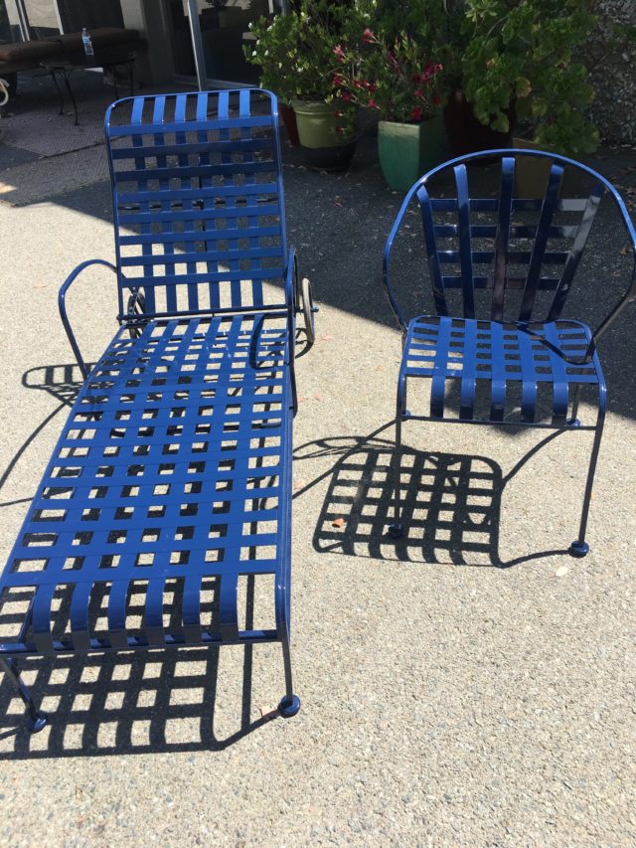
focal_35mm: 29
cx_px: 318
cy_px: 424
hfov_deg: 48.2
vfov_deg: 61.7
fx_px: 710
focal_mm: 4.15
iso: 25
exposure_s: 1/615
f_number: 2.2
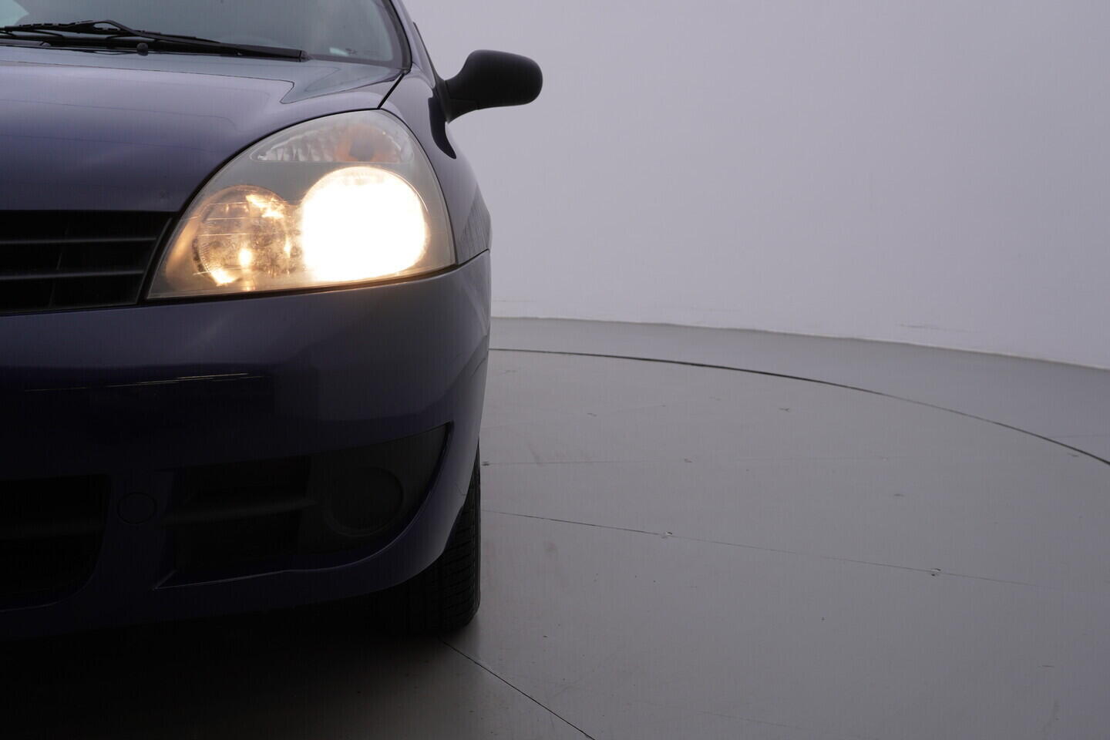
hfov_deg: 53.1
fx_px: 1110
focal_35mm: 36
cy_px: 370
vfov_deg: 36.9
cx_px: 555
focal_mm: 24
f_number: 5
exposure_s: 1/125
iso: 125
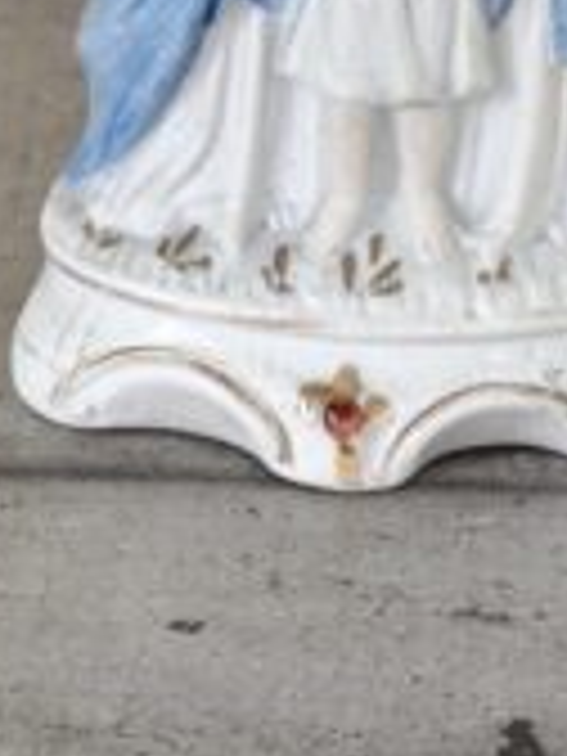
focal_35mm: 222
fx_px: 4848
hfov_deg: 6.7
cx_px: 324
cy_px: -63
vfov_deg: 8.8
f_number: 1.65
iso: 250
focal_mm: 6.19
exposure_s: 1/50
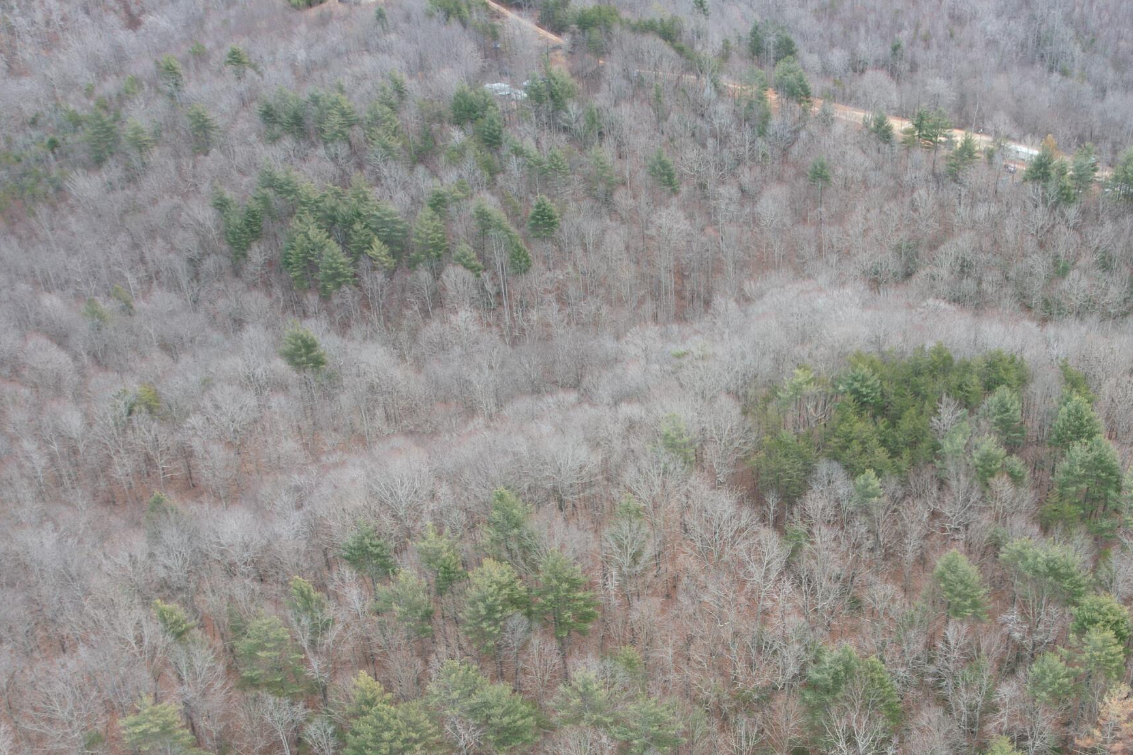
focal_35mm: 38
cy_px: 546
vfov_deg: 34.5
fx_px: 1196
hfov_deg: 49.5
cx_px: 784
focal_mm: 8.38
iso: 100
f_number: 2.8
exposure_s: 1/90
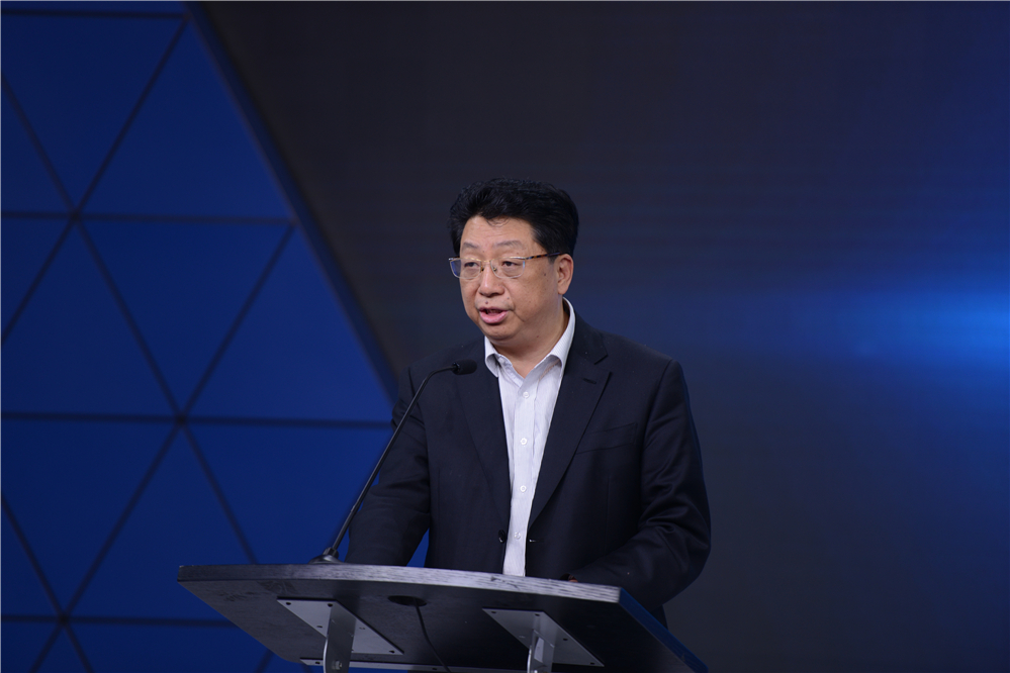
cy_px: 336
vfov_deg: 6.9
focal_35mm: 200
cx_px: 505
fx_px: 5611
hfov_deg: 10.3
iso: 250
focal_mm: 200
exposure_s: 1/125
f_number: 2.8
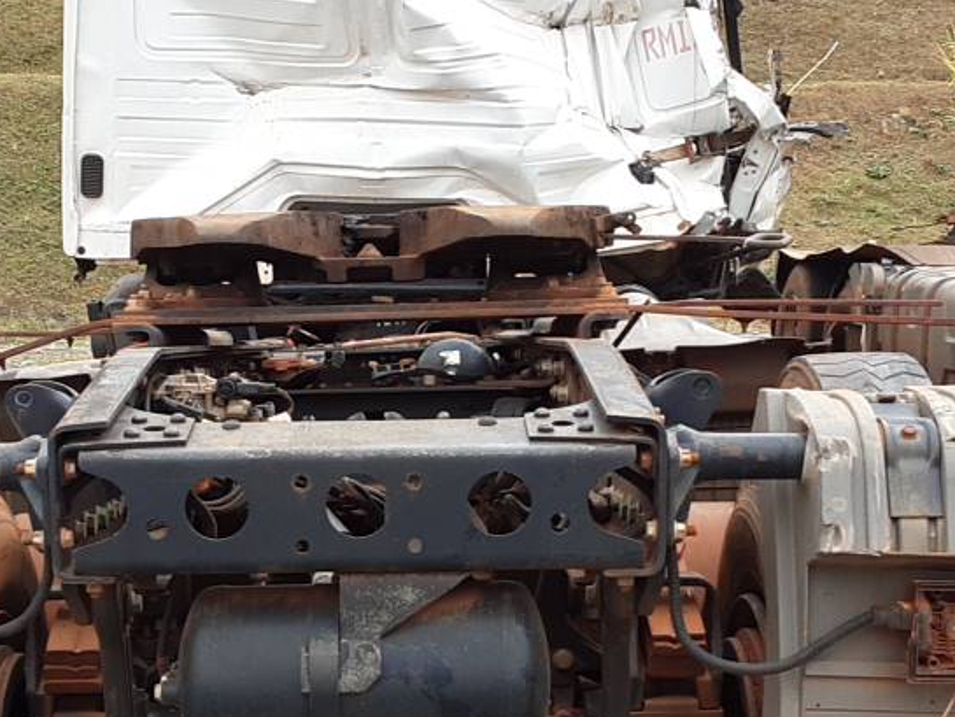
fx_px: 2042
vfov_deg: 19.9
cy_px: 466
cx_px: 371
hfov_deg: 26.3
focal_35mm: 74
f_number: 1.9
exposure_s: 1/372
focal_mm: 2.9
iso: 40
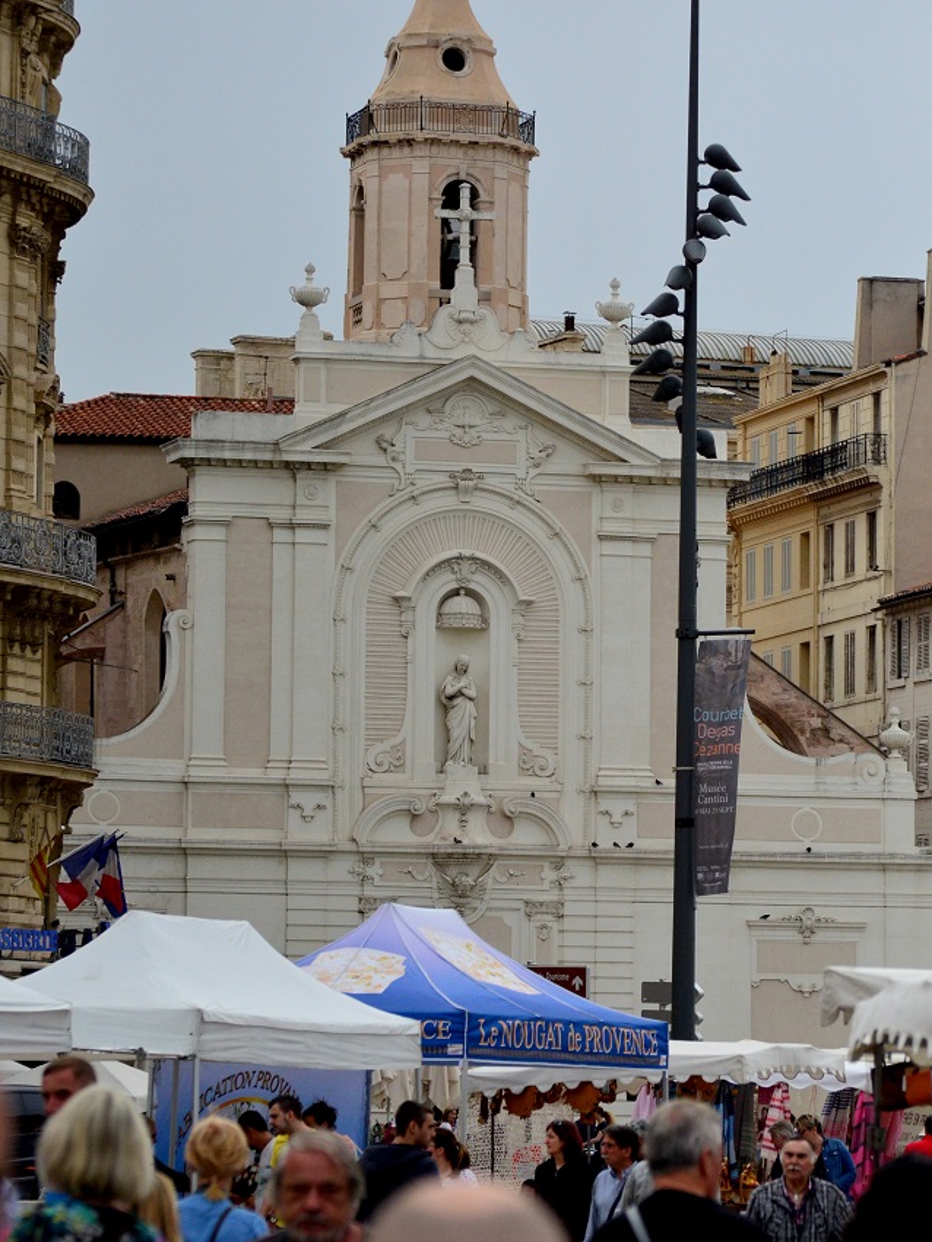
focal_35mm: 161
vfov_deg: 12.3
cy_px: 530
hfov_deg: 9.2
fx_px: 5761
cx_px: 452
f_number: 4.5
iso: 1400
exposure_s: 1/8000
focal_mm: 95
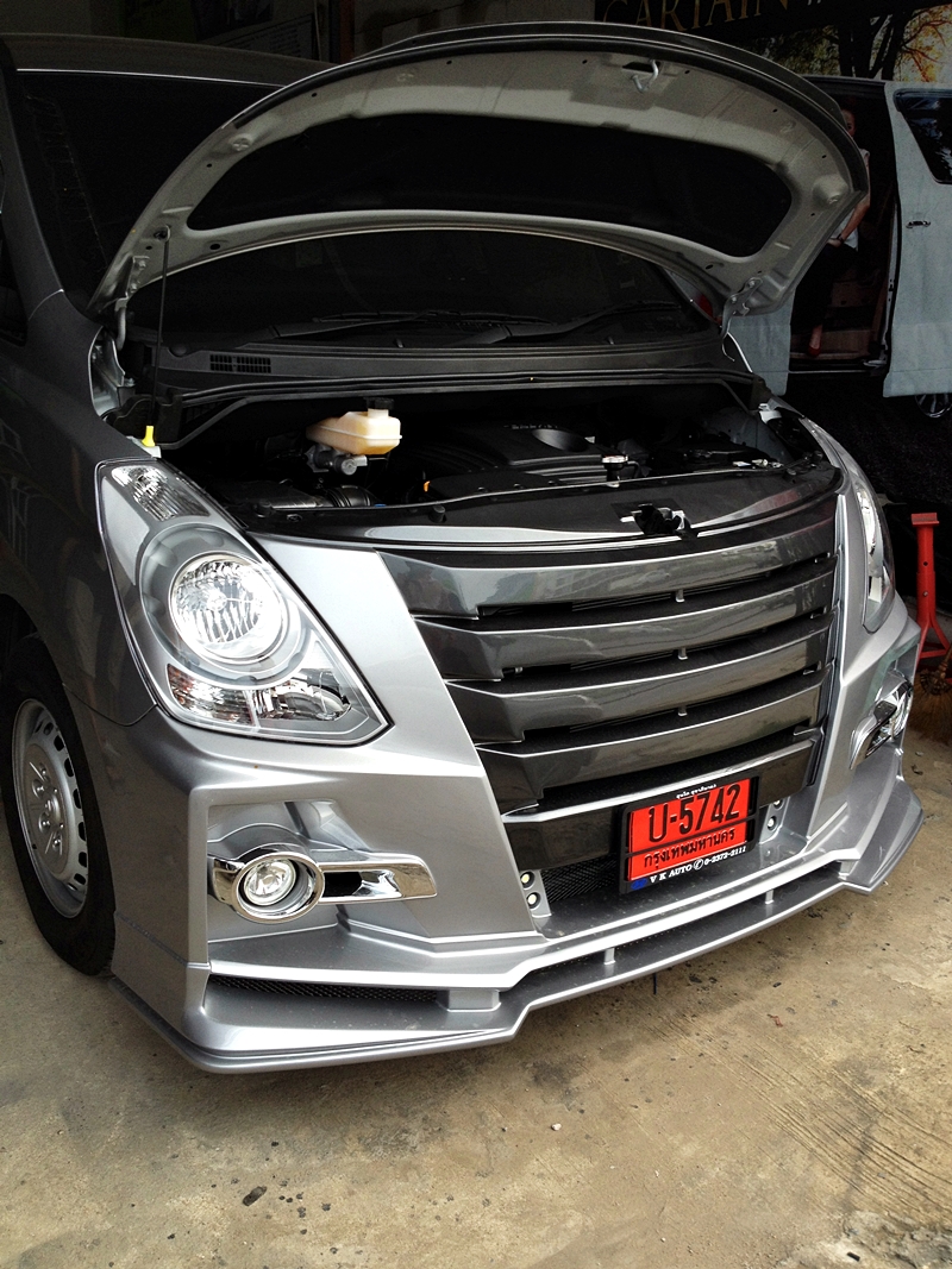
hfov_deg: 40.7
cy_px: 634
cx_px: 476
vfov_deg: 52.6
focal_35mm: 35
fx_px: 1284
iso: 50
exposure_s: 1/158
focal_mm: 4.28
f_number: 2.4
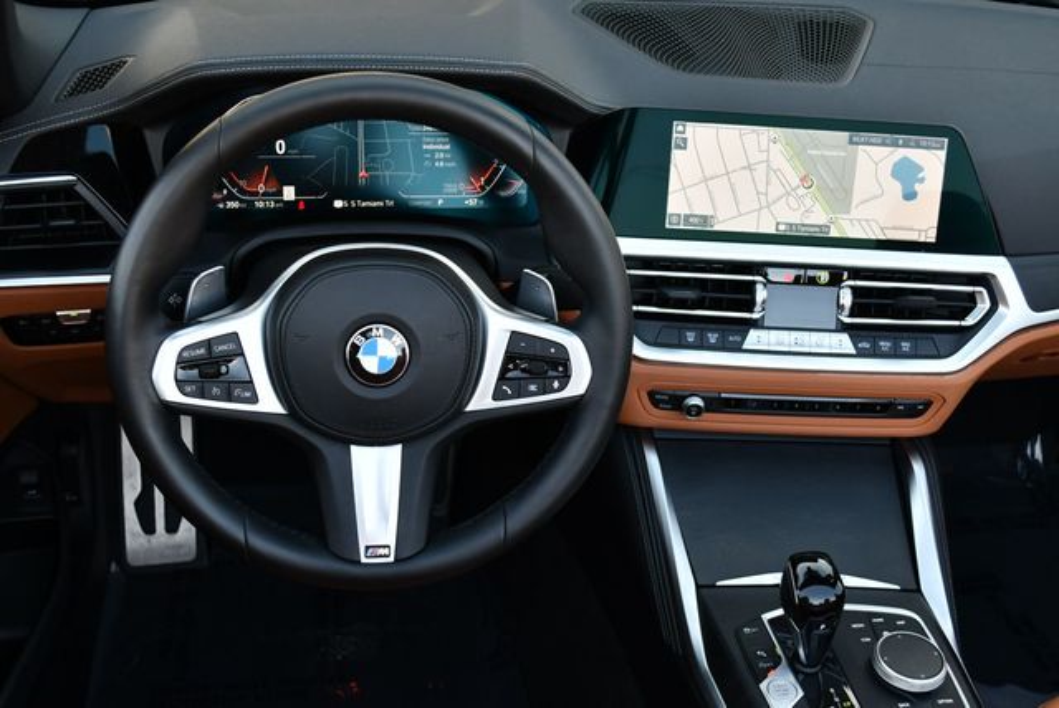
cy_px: 354
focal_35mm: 40
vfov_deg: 33.5
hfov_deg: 48.4
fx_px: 1178
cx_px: 530
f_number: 4
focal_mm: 20
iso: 400
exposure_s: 1/250
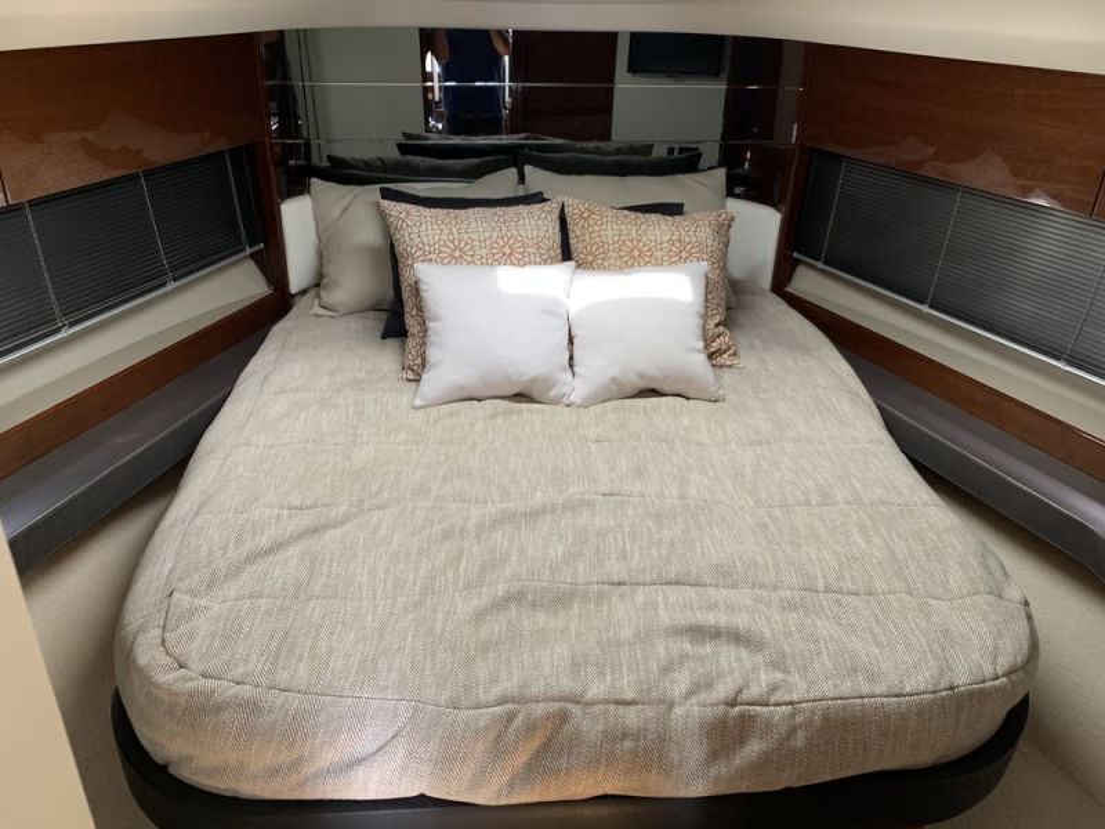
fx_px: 830
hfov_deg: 67.3
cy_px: 414
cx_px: 552
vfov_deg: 53.1
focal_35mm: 26
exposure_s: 1/60
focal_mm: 4.25
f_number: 1.8
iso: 125
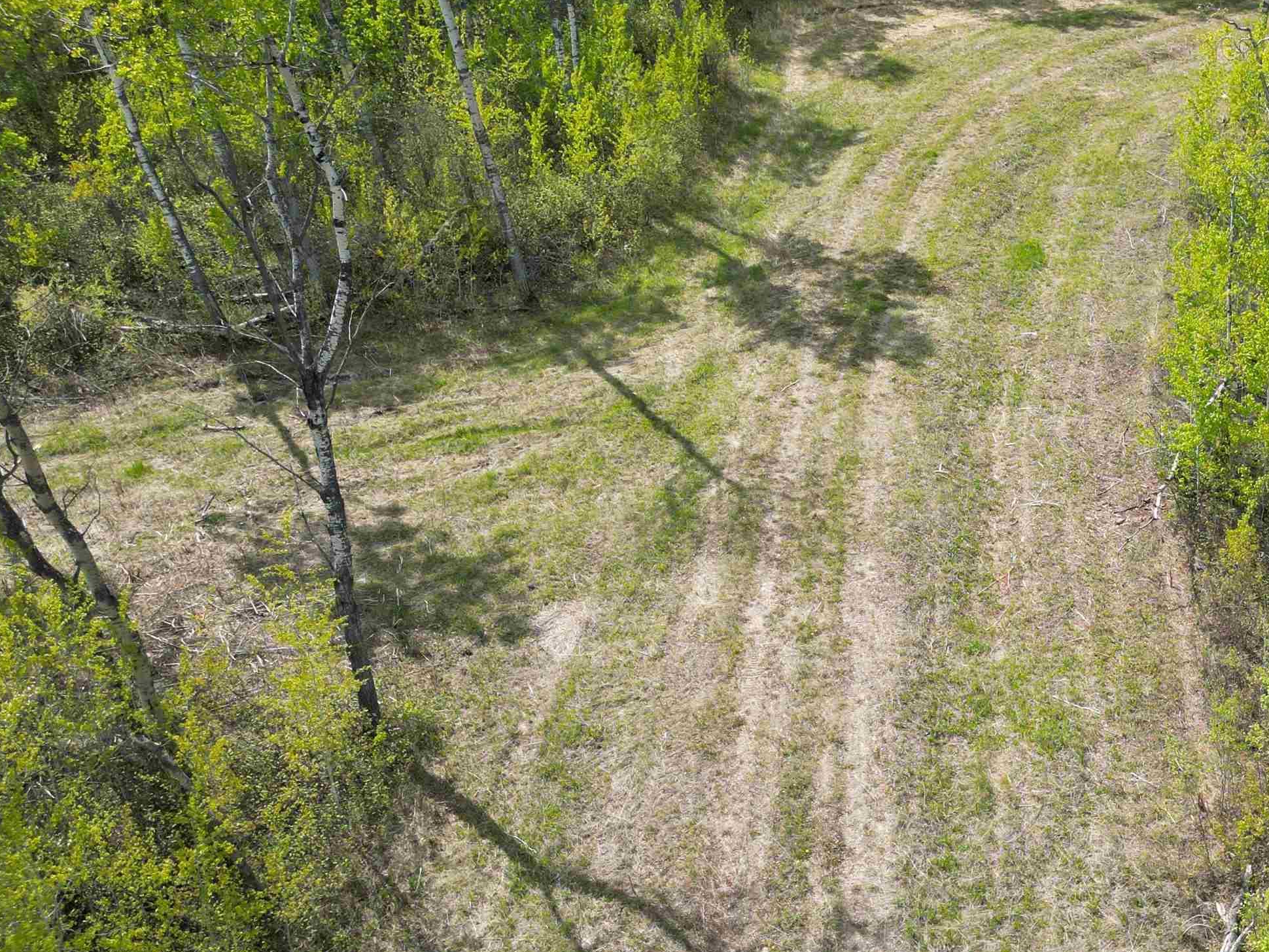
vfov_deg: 37.7
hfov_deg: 47.1
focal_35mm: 38
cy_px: 479
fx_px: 1393
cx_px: 958
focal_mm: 6.72
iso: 100
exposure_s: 1/1250
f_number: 1.7
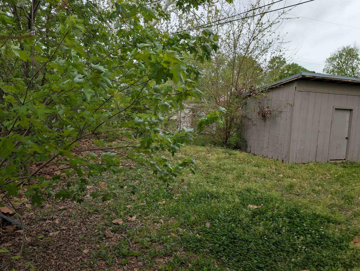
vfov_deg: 56.9
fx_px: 250
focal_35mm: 24
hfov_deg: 71.5
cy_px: 136
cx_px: 180
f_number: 1.68
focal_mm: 6.9
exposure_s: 1/625
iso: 22
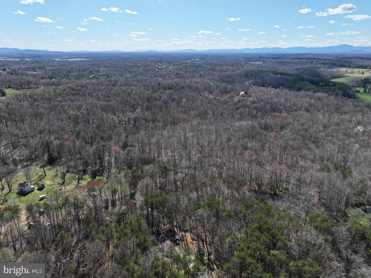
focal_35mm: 24
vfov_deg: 56.8
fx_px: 257
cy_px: 139
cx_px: 186
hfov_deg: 71.6
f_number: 2.8
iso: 350
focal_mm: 12.29
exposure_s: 1/3200
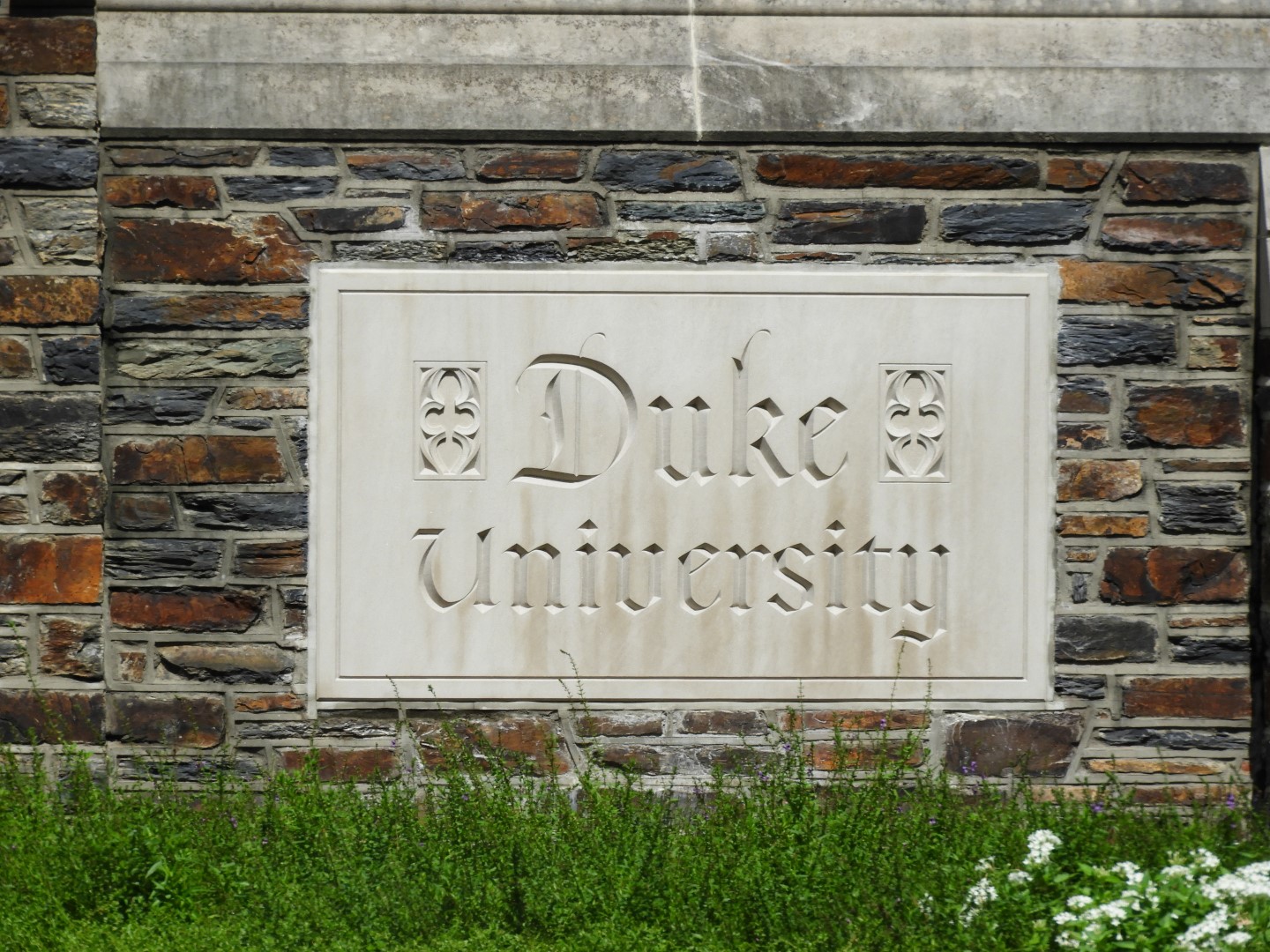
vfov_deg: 4.5
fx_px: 12107
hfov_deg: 6.0
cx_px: 635
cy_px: 476
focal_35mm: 330
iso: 100
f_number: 5.5
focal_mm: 59.1
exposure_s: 1/800
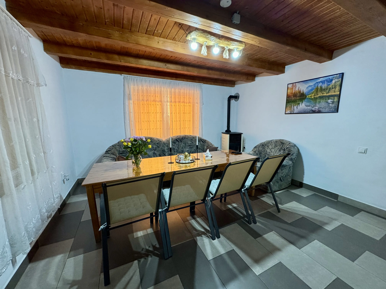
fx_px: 156
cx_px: 193
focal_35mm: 14
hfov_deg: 102.1
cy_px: 144
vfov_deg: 85.7
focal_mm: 2.22
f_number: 2.2
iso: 250
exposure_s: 1/100
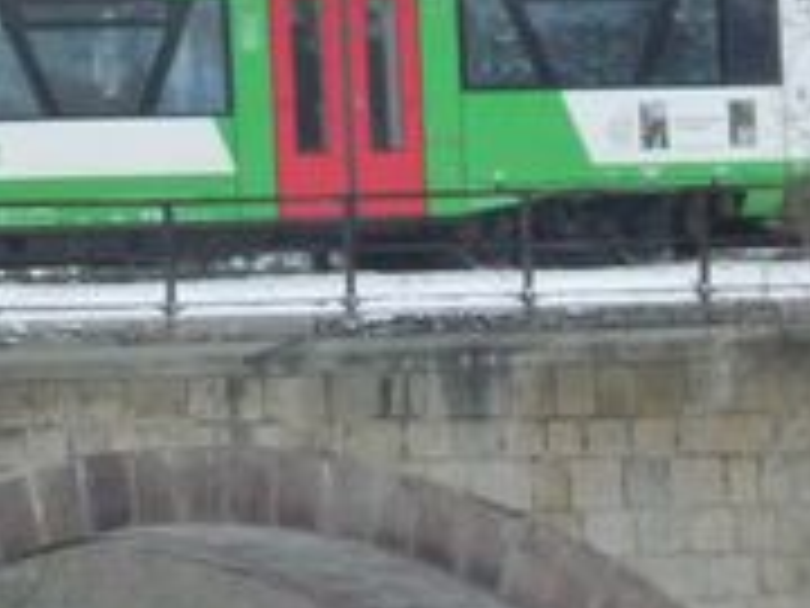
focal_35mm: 1409
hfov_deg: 1.4
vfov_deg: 1.1
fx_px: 32970
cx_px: 306
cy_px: 453
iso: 800
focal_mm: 72.6
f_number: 4
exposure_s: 1/500
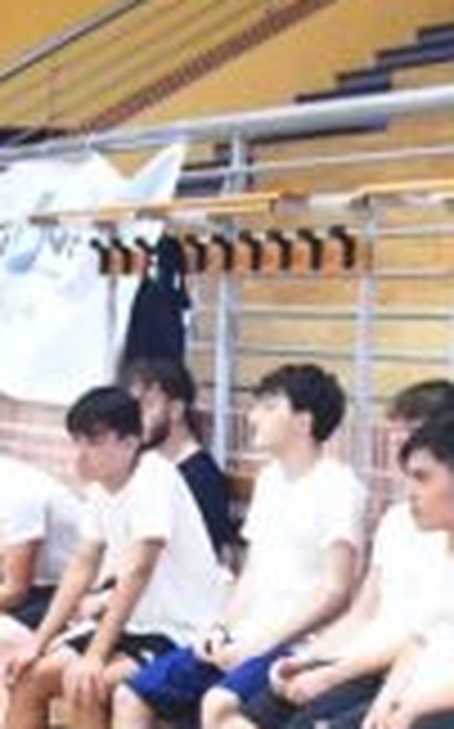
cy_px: 693
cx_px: 656
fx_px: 2340
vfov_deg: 17.4
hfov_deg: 10.7
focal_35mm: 118
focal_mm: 18
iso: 10000
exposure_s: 1/50
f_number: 3.5
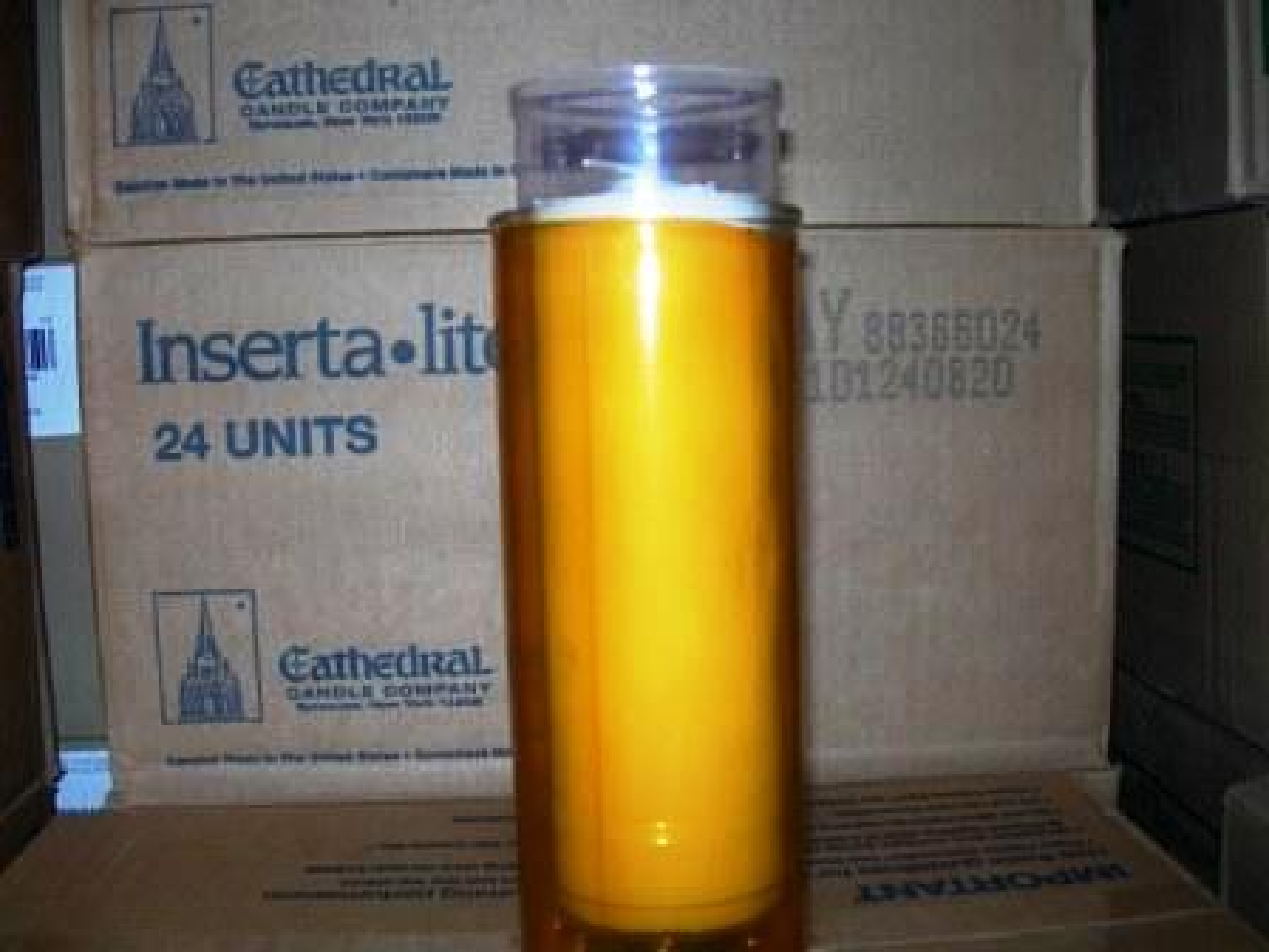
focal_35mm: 38
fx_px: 1393
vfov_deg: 37.7
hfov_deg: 49.0
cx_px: 634
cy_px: 476
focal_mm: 7.8
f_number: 2.8
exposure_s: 1/60.1
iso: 50
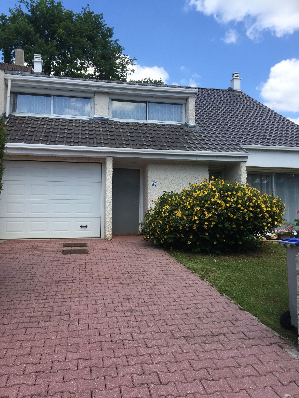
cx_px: 150
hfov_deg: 48.2
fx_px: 334
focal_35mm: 29
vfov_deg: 61.7
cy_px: 199
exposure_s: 1/1163
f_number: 2.2
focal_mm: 4.15
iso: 32
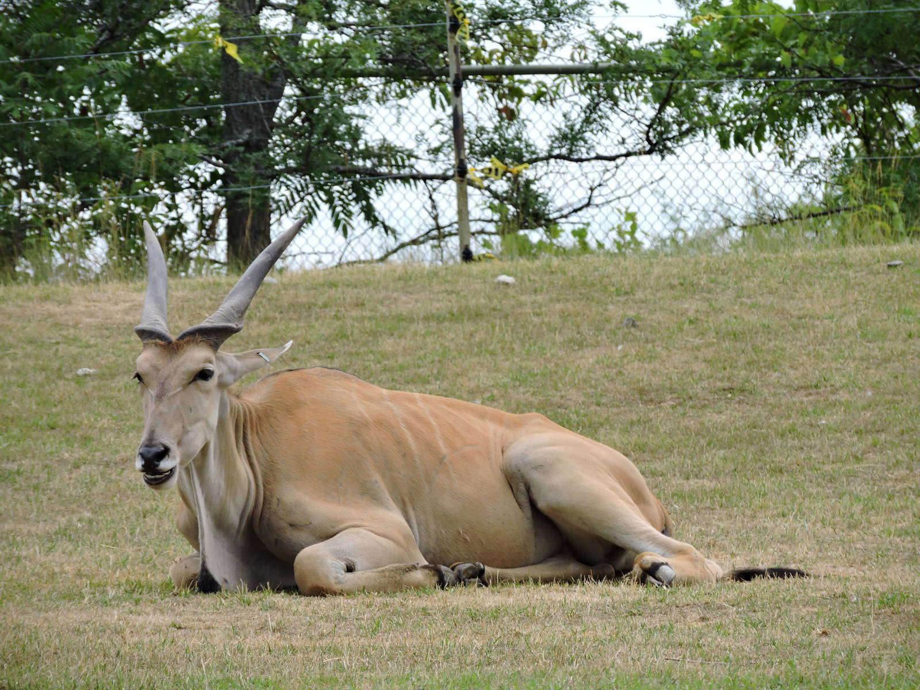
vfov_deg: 3.0
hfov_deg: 4.0
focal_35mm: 500
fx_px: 13289
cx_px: 460
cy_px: 345
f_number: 4.9
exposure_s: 1/400
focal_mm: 89.2
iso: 100
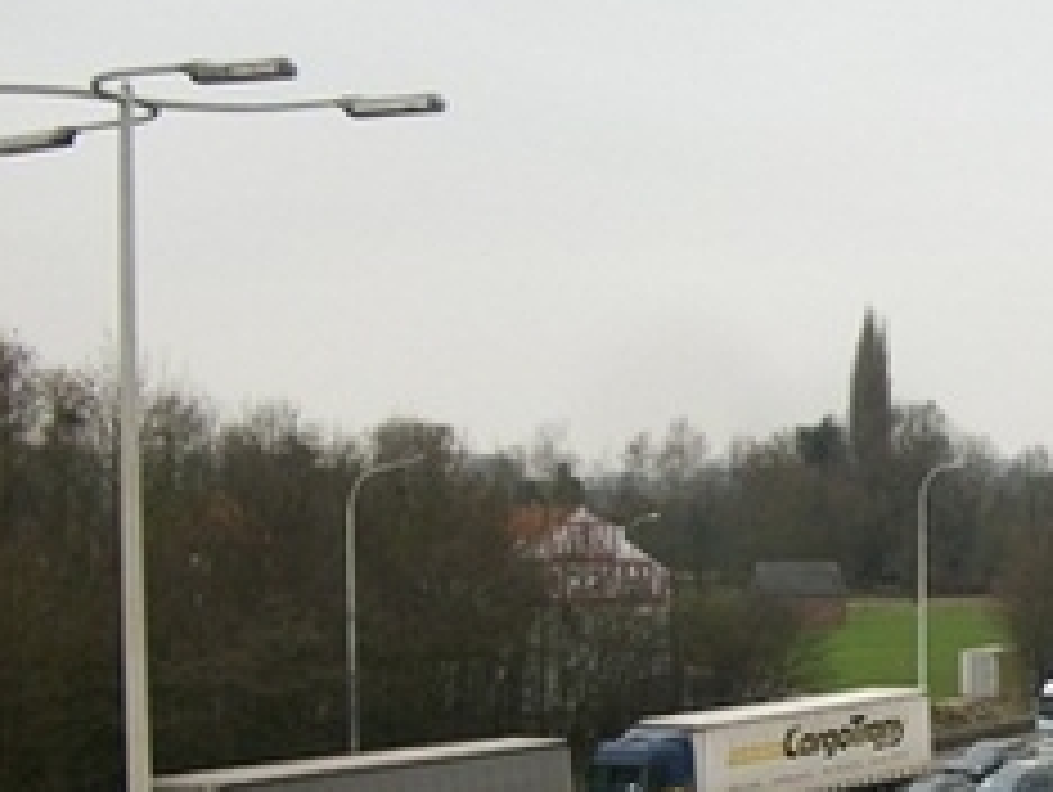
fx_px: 2497
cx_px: 1233
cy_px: 729
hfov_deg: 22.2
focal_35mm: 82
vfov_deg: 17.7
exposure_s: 1/60
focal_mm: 5.7
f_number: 8.8
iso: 80
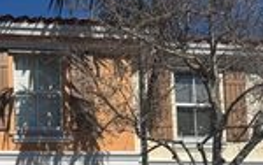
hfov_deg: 22.4
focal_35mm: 85
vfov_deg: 14.4
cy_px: 245
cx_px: -54
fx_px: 610
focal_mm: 6.76
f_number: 1.78
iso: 80
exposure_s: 1/9009
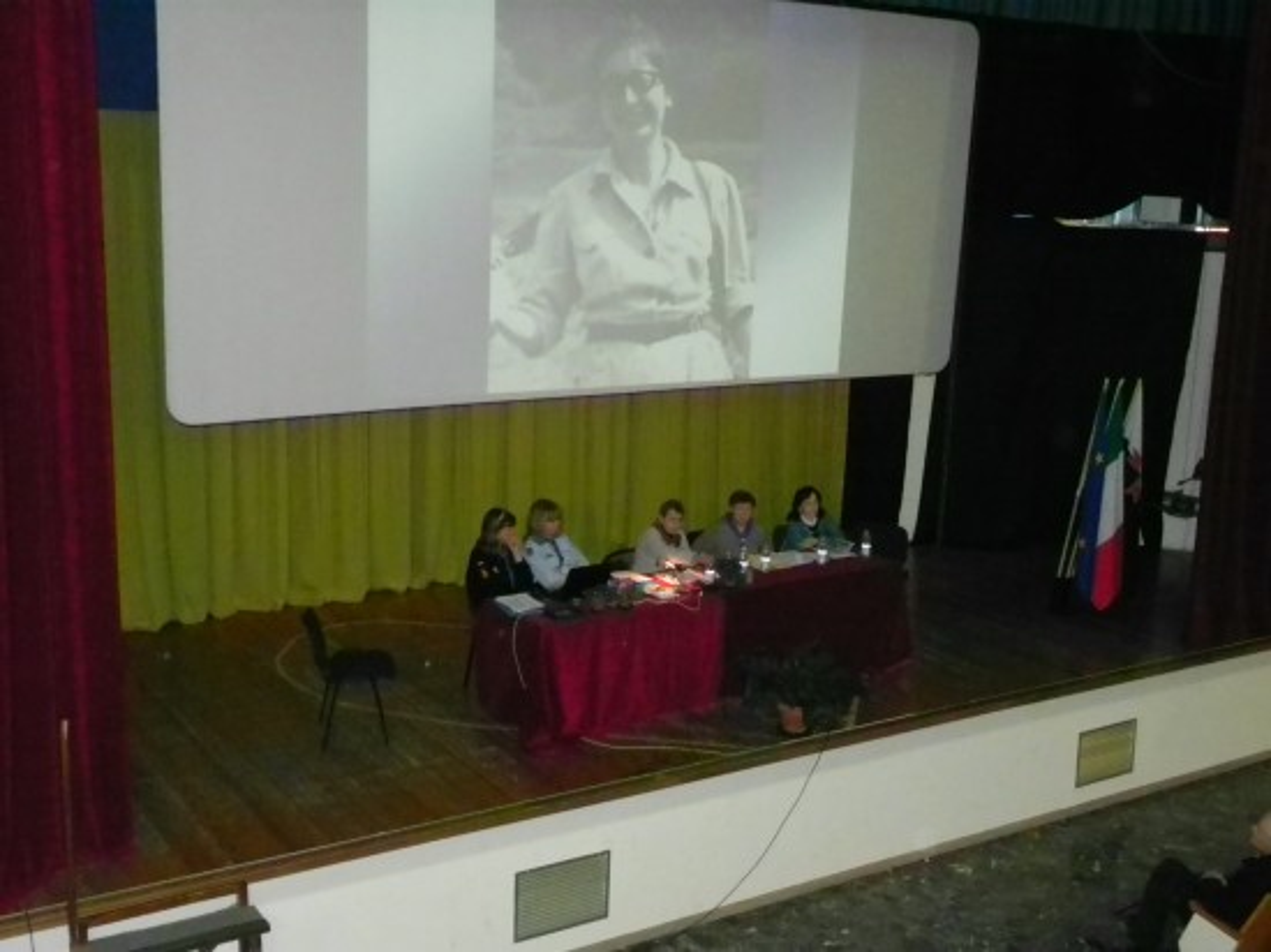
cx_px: 636
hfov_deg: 45.8
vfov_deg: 35.1
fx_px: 1505
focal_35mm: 41
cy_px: 476
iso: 3200
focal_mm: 7.3
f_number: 4.5
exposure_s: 1/138
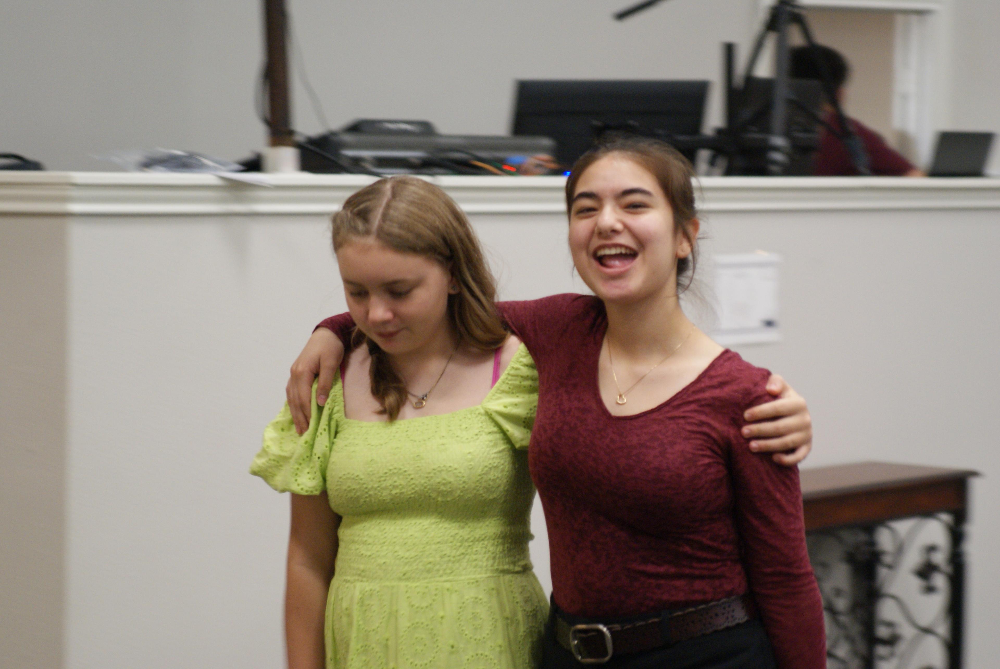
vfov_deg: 12.2
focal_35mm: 112
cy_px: 334
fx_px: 3129
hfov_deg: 18.2
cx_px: 500
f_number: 2.8
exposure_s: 1/30
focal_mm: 75
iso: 400
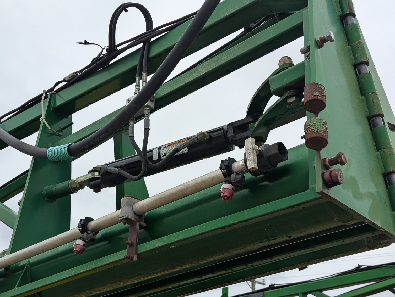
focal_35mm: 48
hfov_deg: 39.6
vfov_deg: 30.3
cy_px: 148
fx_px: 549
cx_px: 198
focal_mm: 6.81
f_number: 1.85
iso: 46
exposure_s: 1/1490
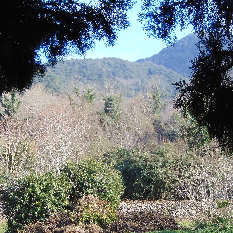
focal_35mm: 128
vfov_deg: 13.6
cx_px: 109
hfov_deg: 13.6
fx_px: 975
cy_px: 117
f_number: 3.9
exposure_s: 1/200
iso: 80
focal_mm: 19.4
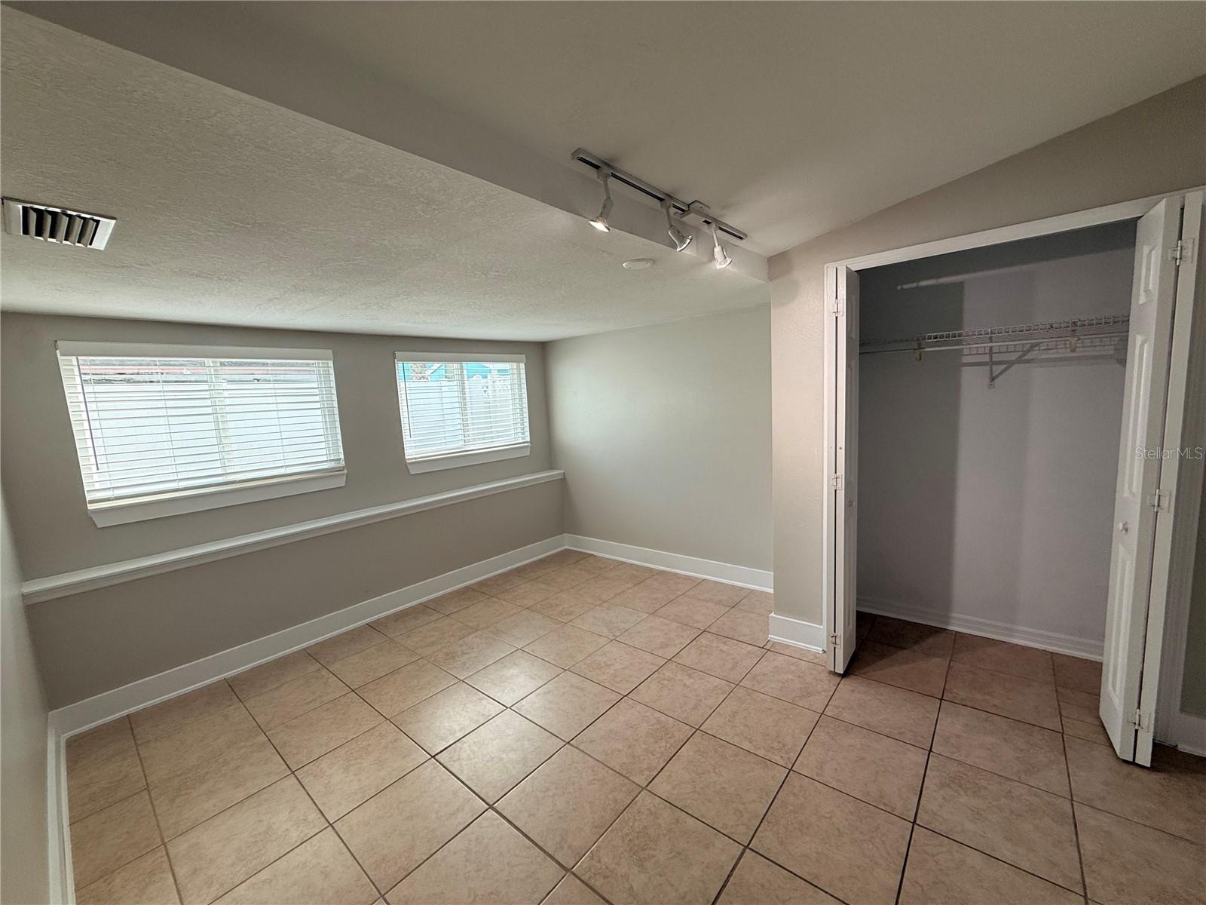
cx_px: 603
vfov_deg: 85.7
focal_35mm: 14
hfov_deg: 102.1
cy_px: 452
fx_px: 488
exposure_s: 1/142
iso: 64
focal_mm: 2.22
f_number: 2.2
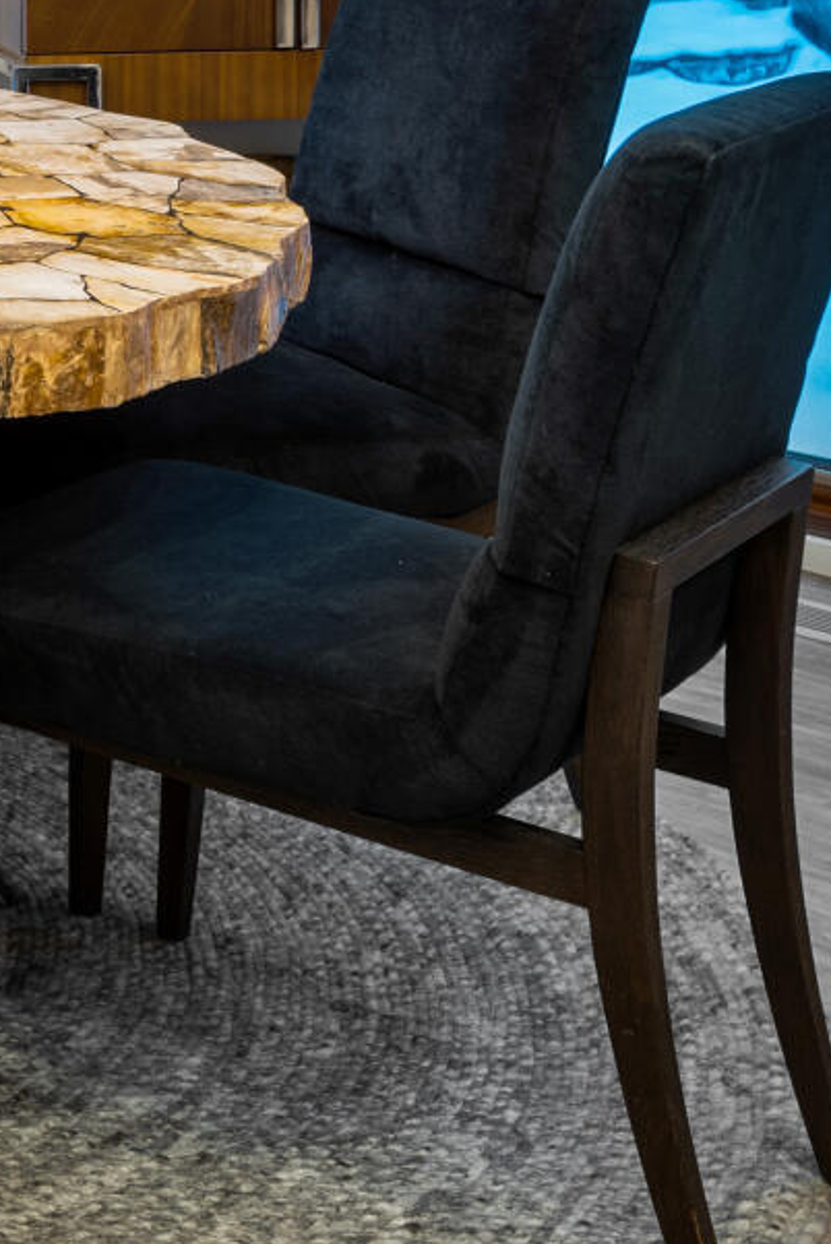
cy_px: -238
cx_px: -404
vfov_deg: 20.5
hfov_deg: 13.8
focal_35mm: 93
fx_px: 3216
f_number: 7.1
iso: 100
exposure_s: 5
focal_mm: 28
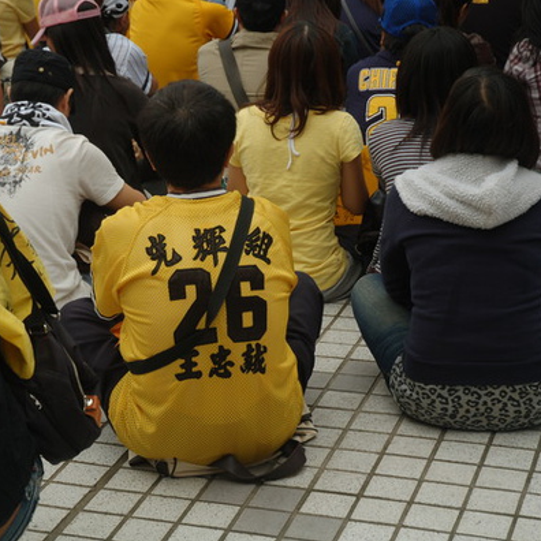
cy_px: 270
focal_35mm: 85
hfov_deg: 20.4
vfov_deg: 20.4
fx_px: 1503
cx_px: 210
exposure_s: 1/125
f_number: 5.6
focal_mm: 44
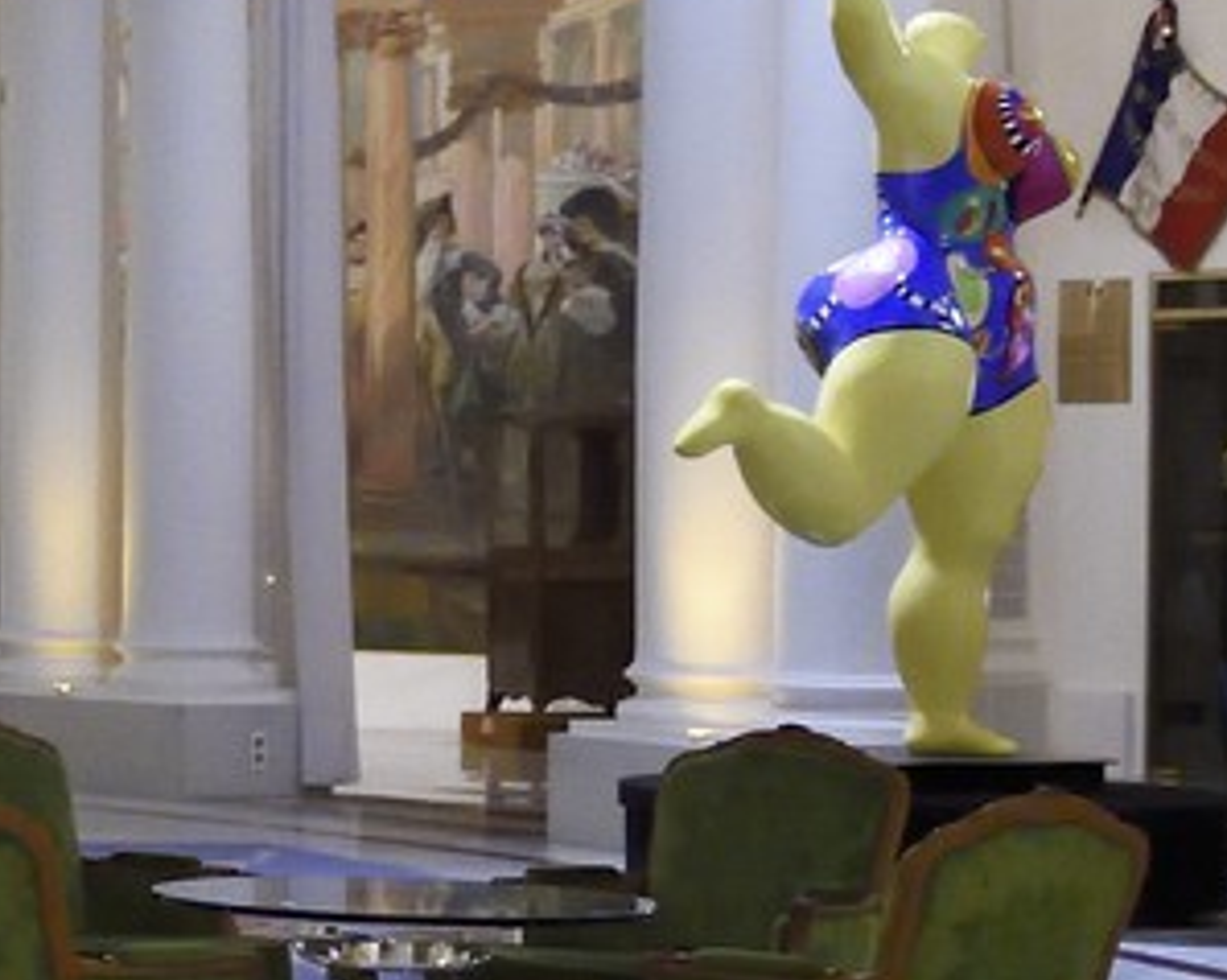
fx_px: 4391
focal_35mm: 121
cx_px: -1976
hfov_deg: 11.9
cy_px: 420
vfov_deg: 12.7
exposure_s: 1/80
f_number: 6.3
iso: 6400
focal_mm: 24
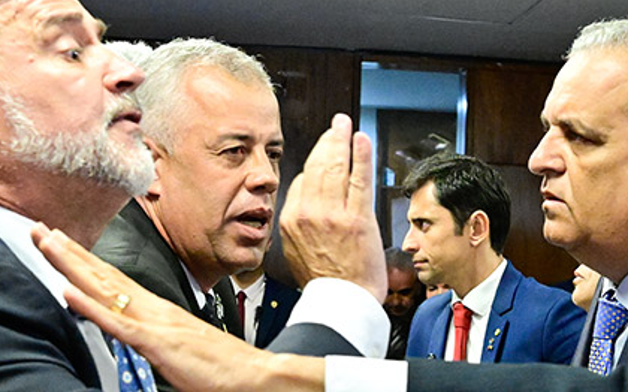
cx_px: 453
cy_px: 280
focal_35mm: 75
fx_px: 1283
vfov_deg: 17.3
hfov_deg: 27.2
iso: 5000
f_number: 4.5
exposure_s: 1/320
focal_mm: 24
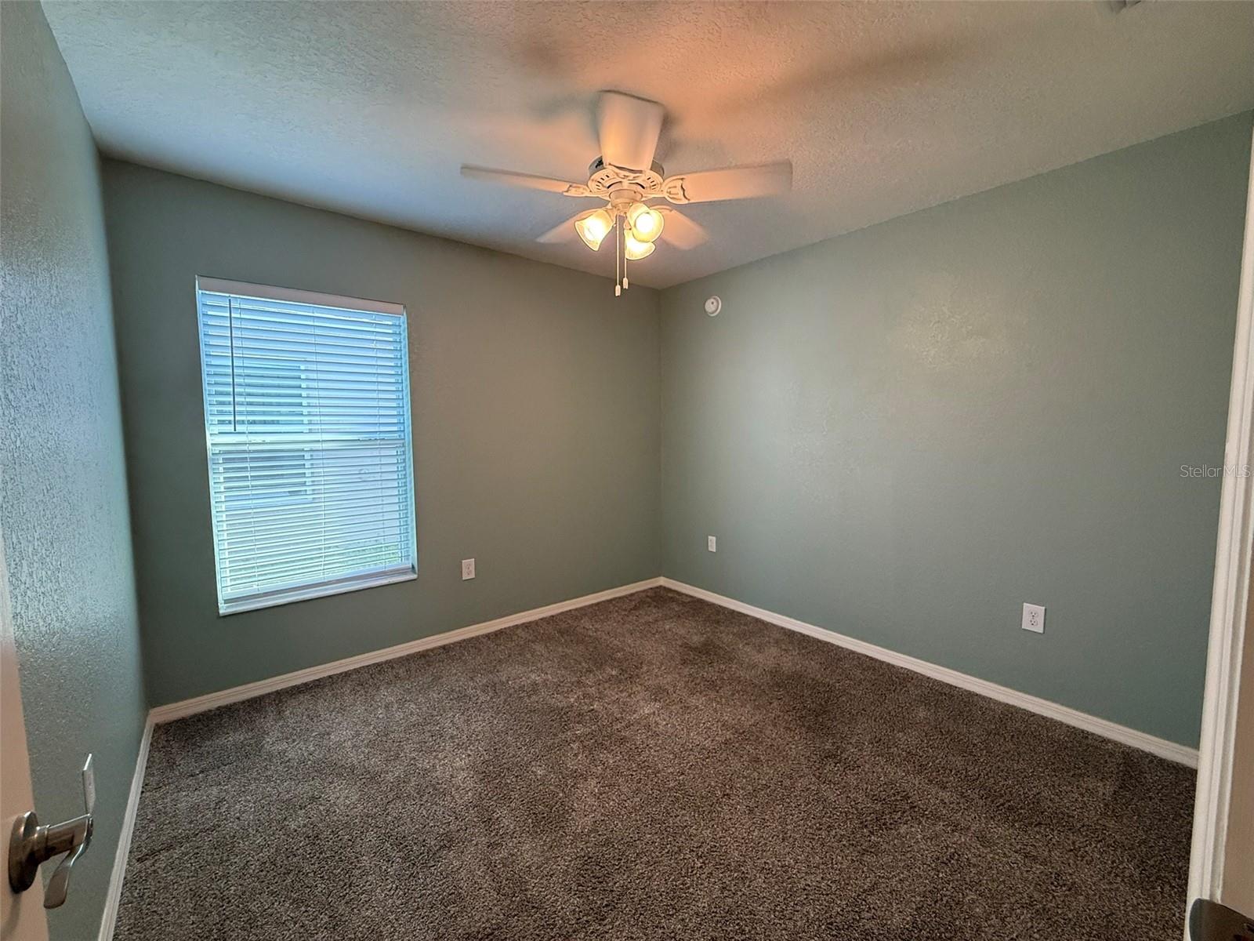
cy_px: 470
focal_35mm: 14
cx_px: 627
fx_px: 507
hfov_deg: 102.1
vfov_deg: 85.7
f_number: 2.2
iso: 320
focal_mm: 2.22
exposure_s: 1/120
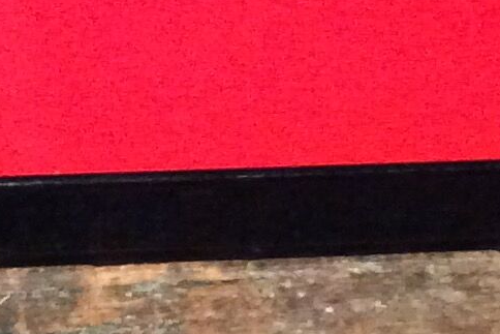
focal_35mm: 178
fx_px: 2473
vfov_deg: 7.7
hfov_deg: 11.5
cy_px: 185
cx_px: 243
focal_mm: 3.3
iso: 500
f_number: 2.4
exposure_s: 1/17
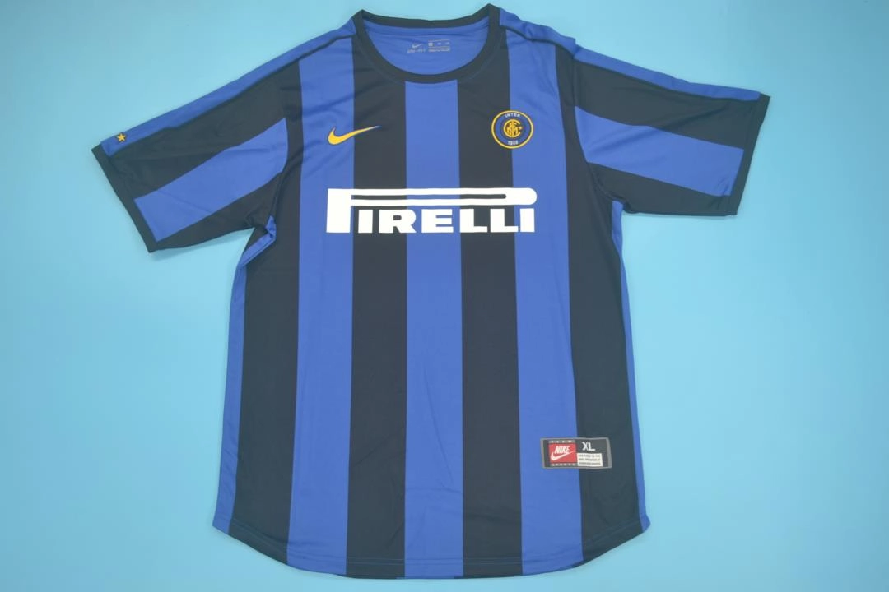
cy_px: 296
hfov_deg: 57.2
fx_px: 815
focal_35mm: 33
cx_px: 444
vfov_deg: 40.0
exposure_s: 1/80
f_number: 3.8
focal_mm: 22
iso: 200
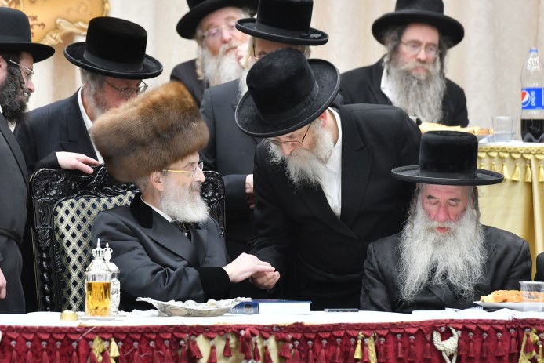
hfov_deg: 7.0
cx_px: 203
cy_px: 174
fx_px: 4458
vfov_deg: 4.7
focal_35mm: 295
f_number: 5.6
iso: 1250
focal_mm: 200
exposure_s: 1/125
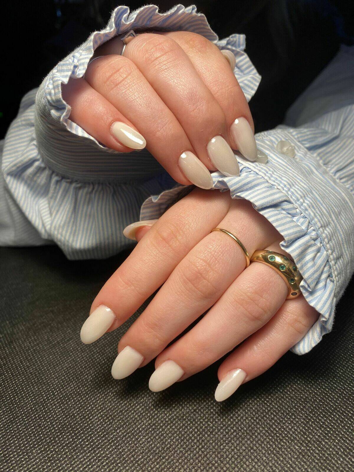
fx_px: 355
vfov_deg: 67.3
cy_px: 236
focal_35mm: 26
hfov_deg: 53.1
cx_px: 177
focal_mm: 4.25
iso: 32
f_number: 1.8
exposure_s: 1/184
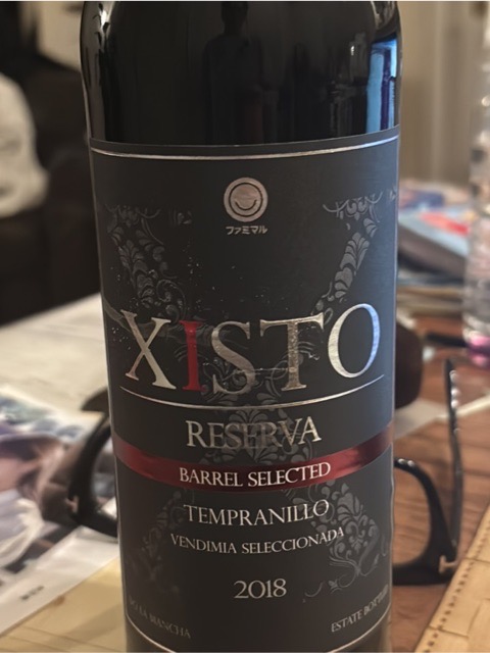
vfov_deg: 65.3
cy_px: 326
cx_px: 245
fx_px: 510
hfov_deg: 51.4
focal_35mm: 27
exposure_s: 1/50
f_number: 1.6
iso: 1250
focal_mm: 5.96
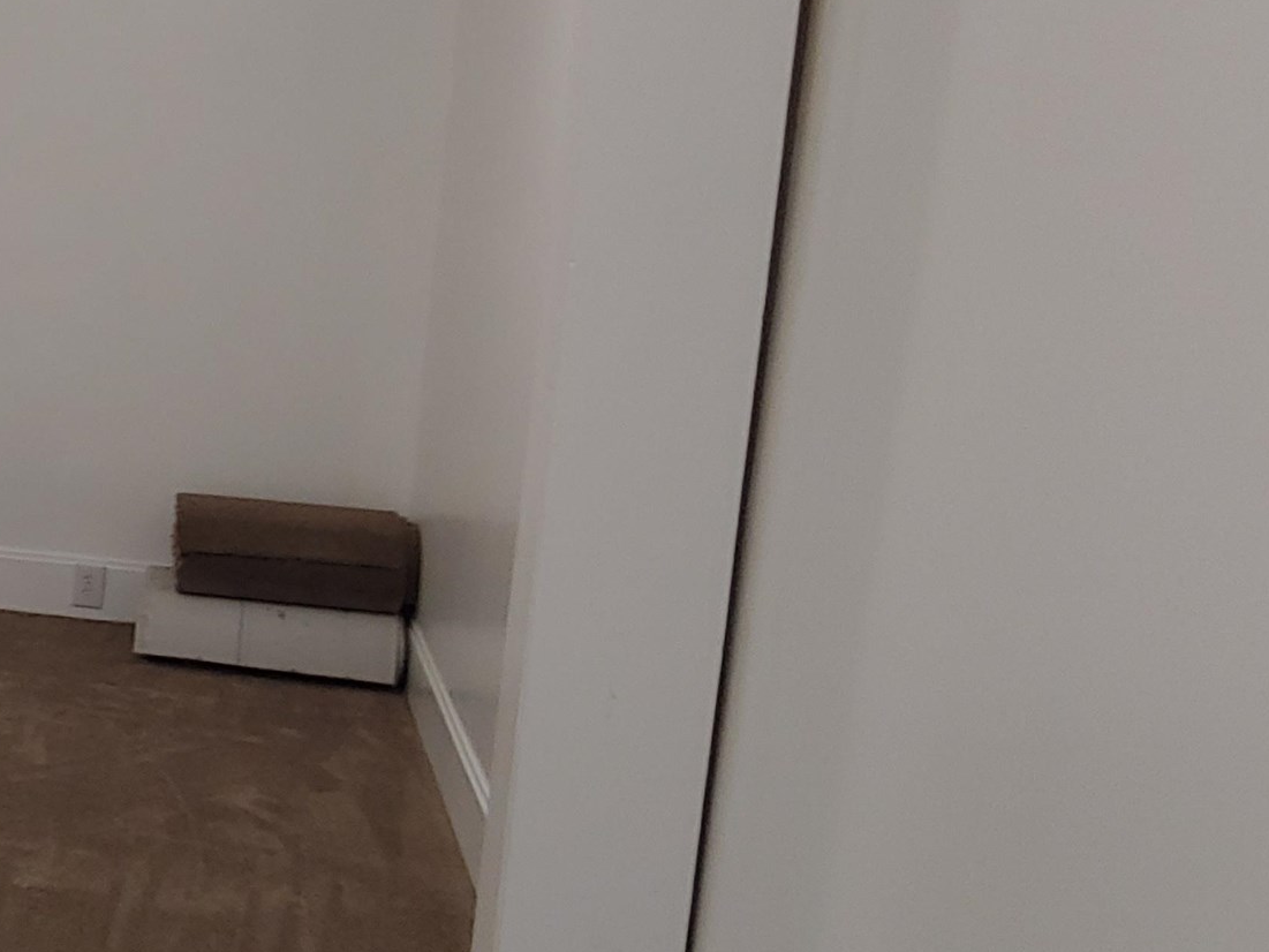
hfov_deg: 28.3
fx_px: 1943
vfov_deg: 27.5
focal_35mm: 53
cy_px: 411
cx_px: -460
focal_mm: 2.18
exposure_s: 1/24
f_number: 1.9
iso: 250
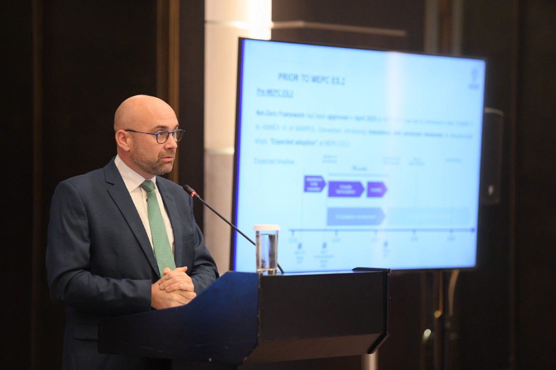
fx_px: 2085
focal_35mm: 135
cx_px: 278
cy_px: 185
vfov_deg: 10.2
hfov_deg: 15.2
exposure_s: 1/400
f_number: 2.8
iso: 6400
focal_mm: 135
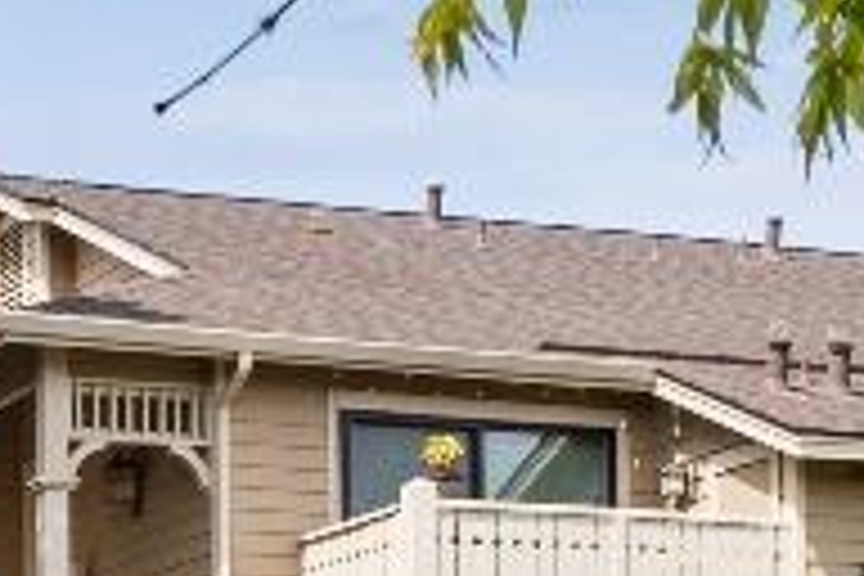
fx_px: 3192
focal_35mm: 133
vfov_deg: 9.9
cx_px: 144
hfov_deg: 15.3
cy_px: 945
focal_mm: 17
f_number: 9
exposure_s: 1/160
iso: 100
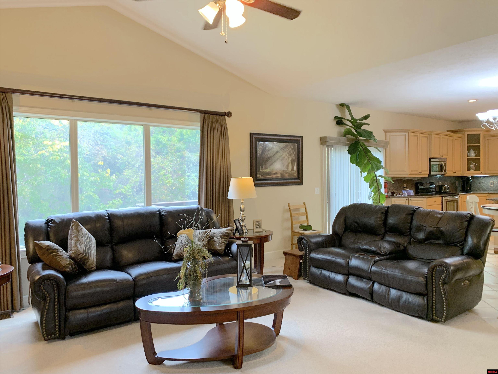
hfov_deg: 67.3
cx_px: 249
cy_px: 187
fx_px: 374
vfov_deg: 53.1
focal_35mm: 26
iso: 100
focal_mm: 4.25
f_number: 1.8
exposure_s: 1/60
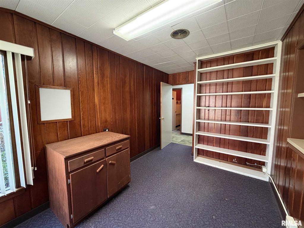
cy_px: 114
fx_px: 123
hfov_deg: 102.1
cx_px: 152
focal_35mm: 14
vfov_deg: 85.7
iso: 400
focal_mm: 2.22
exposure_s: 1/60
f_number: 2.2
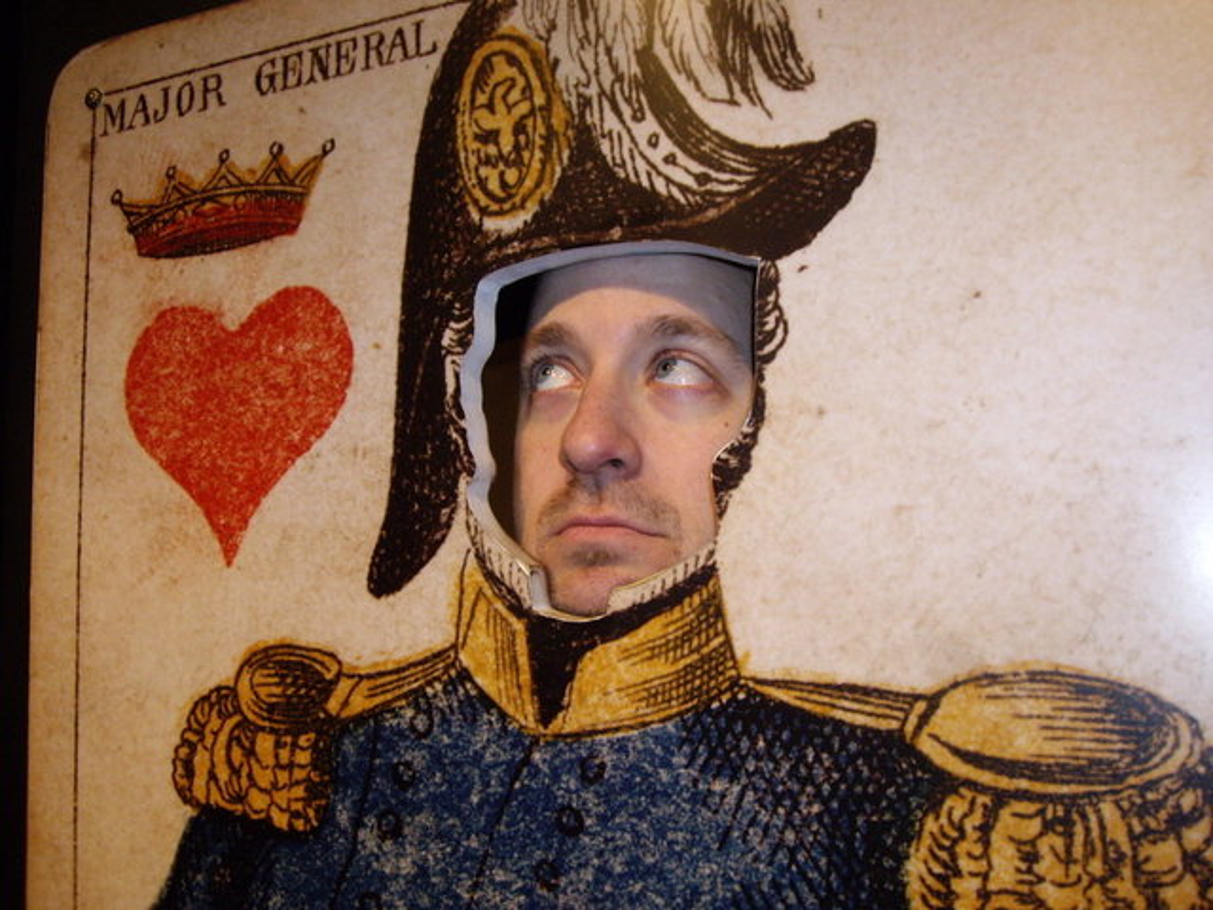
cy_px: 455
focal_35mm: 38
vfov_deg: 37.7
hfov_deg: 49.0
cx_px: 606
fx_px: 1332
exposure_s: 1/40
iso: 200
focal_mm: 6.2
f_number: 2.7
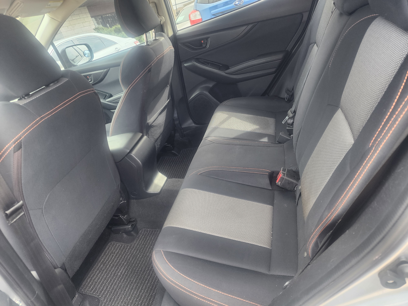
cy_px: 153
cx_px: 204
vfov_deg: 58.9
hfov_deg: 73.9
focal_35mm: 23
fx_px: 271
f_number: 1.8
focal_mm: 6.4
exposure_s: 1/180
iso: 160
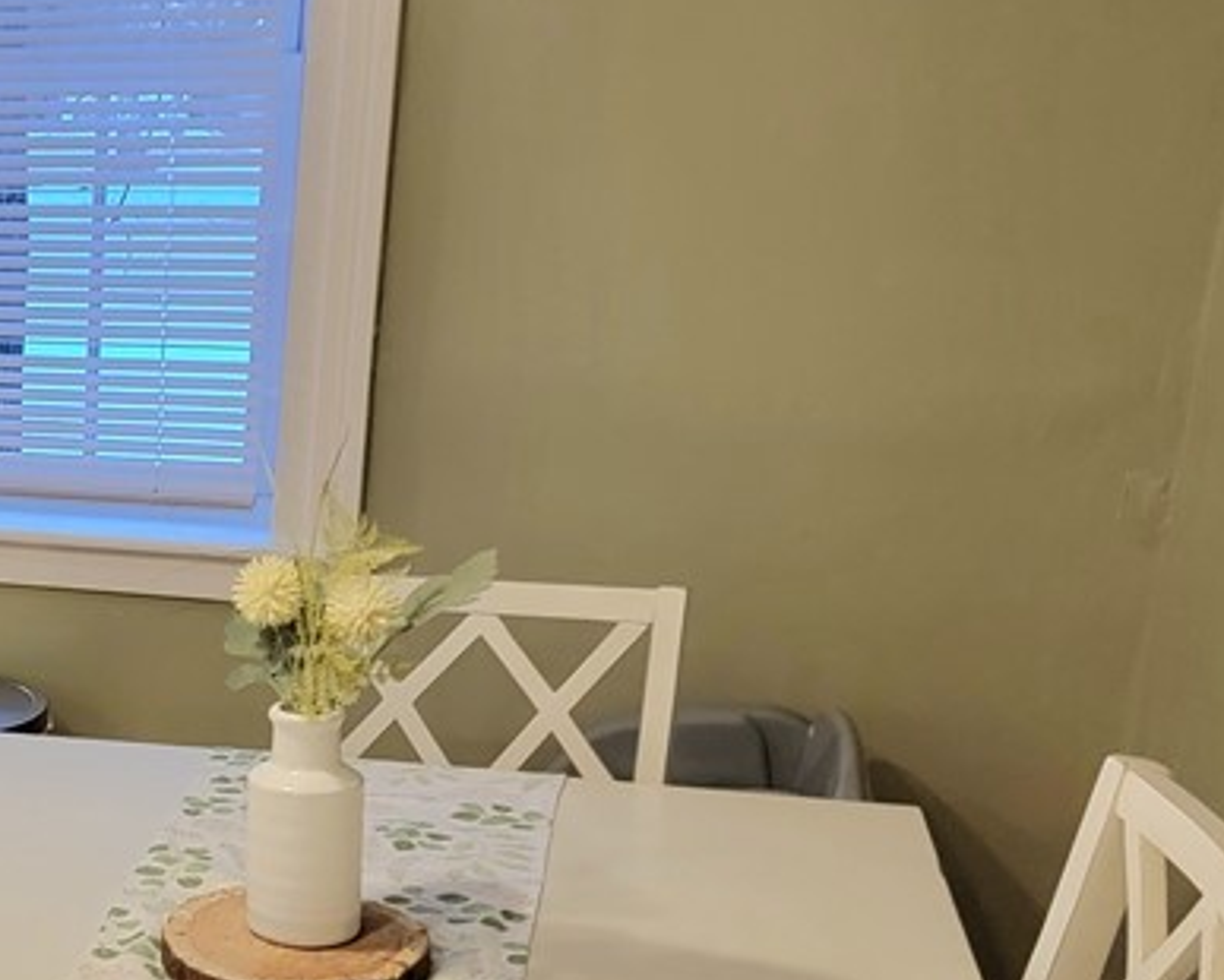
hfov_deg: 26.7
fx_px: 2247
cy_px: 645
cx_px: -281
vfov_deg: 24.5
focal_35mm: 62
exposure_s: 1/120
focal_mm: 6.7
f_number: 1.8
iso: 320
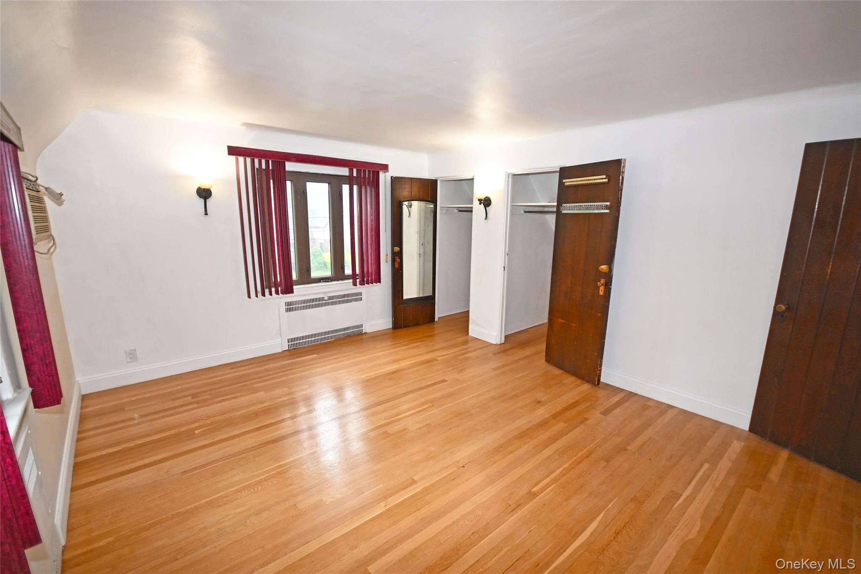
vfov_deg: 77.3
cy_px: 287
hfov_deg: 100.4
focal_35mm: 15
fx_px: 359
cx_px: 430
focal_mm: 10
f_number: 4
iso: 320
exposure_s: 1/60
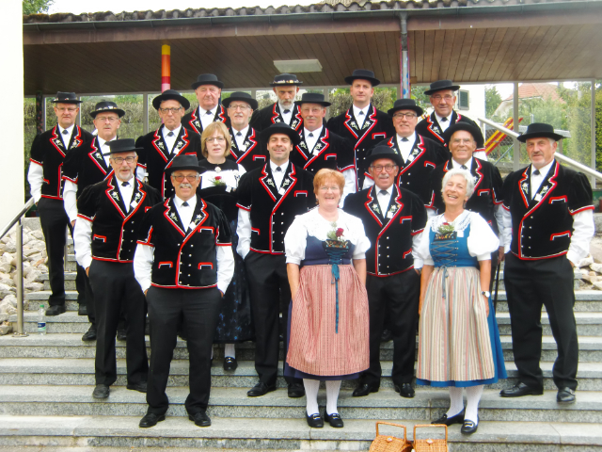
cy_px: 226
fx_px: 817
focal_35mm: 47
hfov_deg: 40.4
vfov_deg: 30.9
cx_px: 301
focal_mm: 8.4
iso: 100
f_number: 4
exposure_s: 1/60
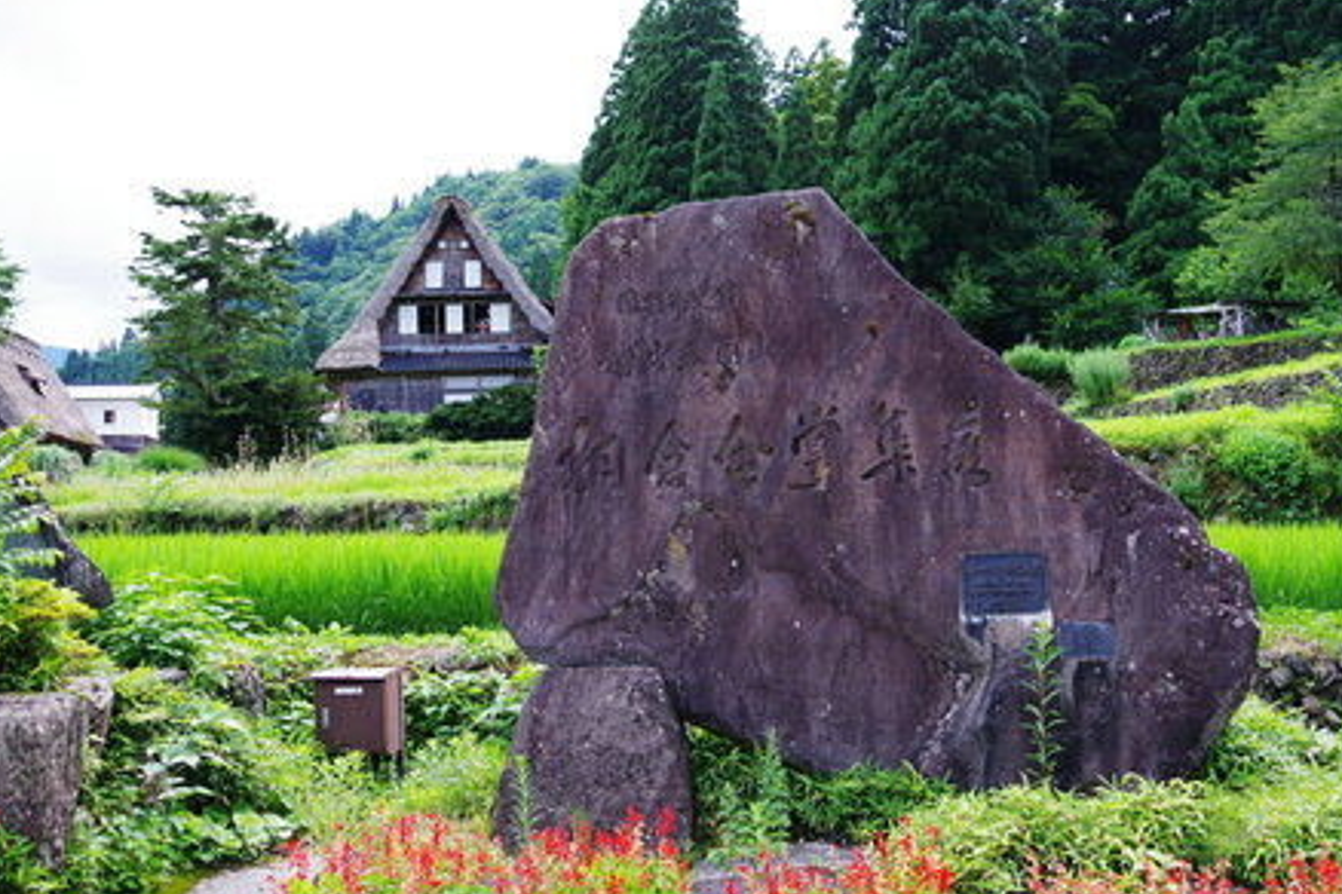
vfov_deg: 33.4
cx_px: 650
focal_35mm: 40
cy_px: 419
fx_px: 1491
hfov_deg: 48.5
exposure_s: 1/1250
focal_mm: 23.13
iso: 400
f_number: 3.5
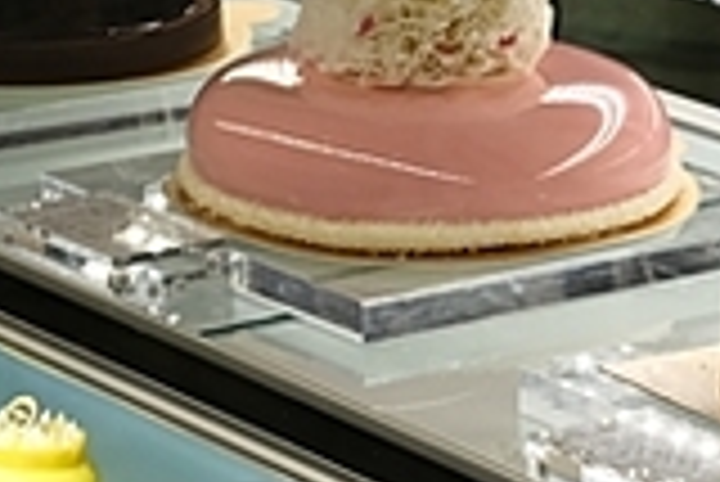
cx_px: 1125
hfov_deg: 10.6
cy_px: 923
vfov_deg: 7.2
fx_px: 3723
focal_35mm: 186
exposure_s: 1/340
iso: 500
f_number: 5
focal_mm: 23
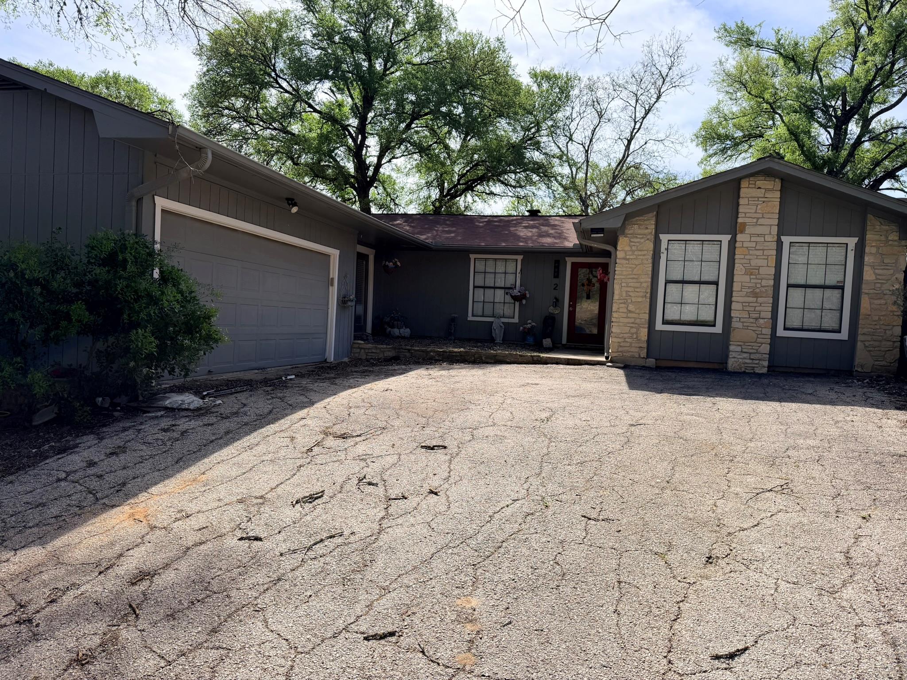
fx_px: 629
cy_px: 340
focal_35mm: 24
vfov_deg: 56.8
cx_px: 454
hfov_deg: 71.6
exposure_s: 1/3953
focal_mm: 6.76
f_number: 1.78
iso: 100
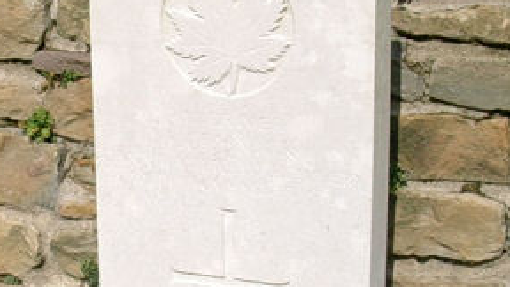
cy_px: 220
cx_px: 110
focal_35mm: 102
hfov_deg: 20.7
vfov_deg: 11.8
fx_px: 1379
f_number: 5.8
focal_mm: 6.7
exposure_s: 1/527
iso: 70
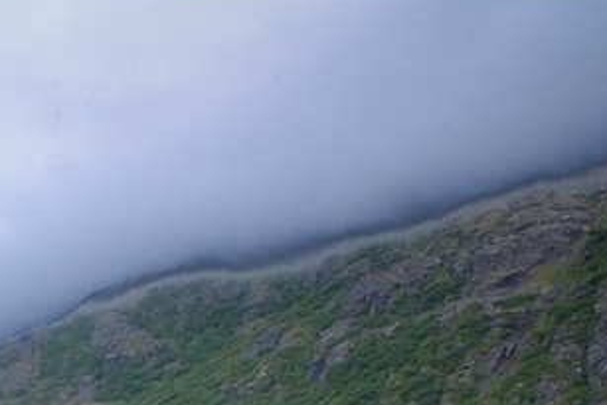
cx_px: -585
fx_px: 1687
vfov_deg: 12.1
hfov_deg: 16.1
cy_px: 824
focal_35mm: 100
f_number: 22
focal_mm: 24
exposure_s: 1/50
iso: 640
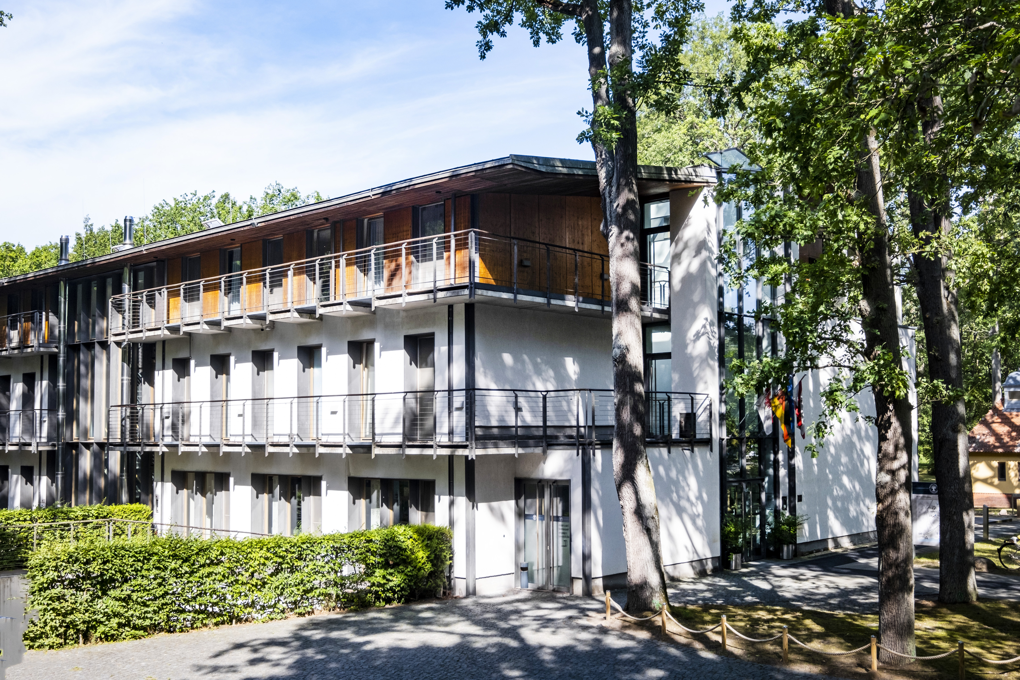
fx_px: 1020
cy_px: 340
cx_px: 510
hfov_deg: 53.1
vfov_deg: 36.9
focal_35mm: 36
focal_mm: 24
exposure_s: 1/250
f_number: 8
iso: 320
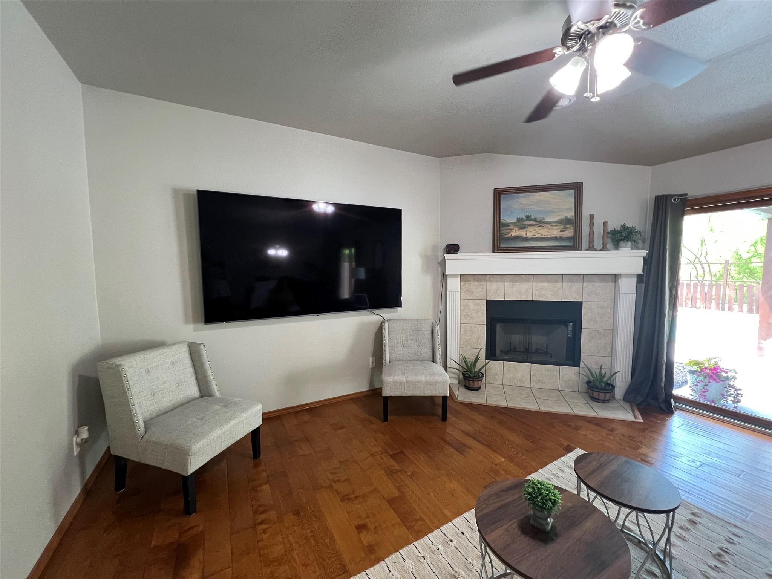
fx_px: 290
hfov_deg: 106.2
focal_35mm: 13
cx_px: 386
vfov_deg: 89.9
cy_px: 290
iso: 320
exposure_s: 1/60
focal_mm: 1.57
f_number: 1.8
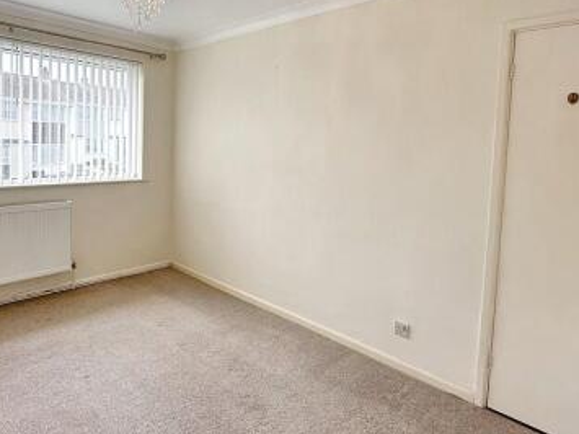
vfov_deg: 58.1
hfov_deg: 72.0
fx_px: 385
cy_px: 164
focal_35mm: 23
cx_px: 200
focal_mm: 2.2
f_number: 2.2
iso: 40
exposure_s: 1/412
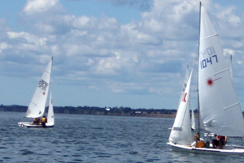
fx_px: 1932
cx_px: 203
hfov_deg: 7.2
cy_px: 90
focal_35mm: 285
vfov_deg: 4.8
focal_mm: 17.4
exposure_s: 1/400
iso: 50
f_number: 7.7
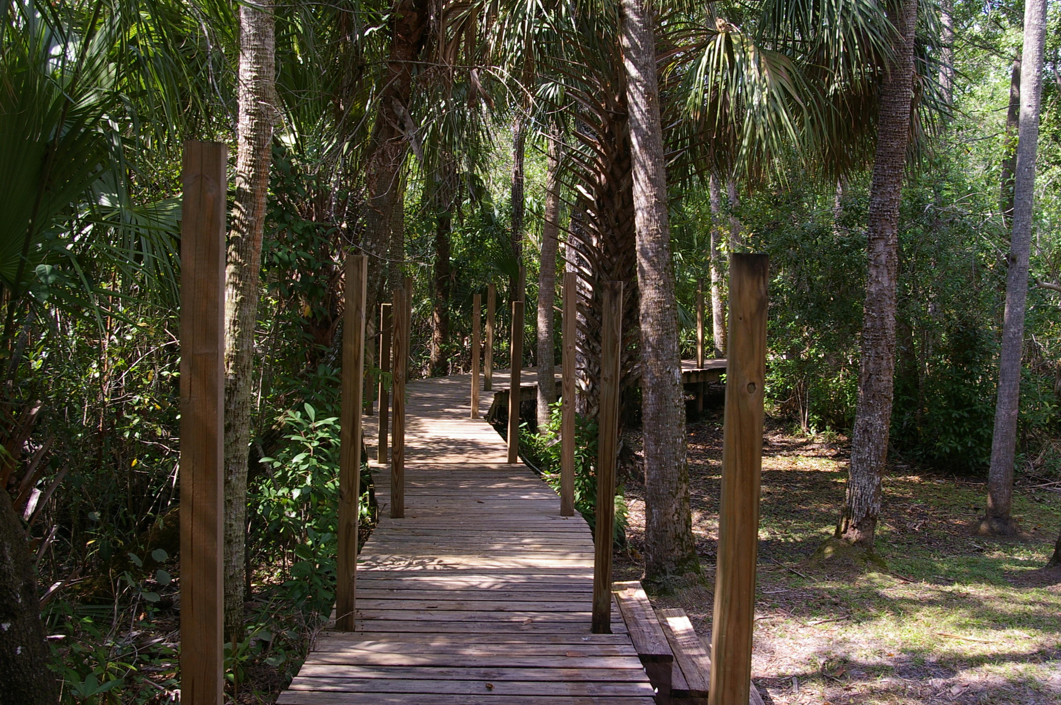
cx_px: 530
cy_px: 352
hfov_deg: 49.6
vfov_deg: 34.1
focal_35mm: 39
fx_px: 1148
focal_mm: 26
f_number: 5.6
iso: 200
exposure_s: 1/90
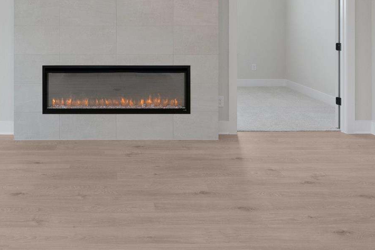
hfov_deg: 48.7
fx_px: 406
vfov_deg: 32.2
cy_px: 17
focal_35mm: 39
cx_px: 123
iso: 800
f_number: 9
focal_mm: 17
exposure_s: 1/40
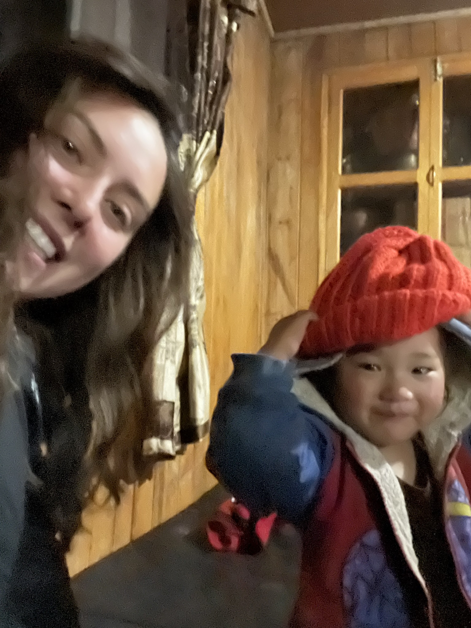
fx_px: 544
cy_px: 314
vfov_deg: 60.0
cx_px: 236
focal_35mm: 30
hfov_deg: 46.8
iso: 3200
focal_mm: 2.71
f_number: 2.2
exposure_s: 1/15
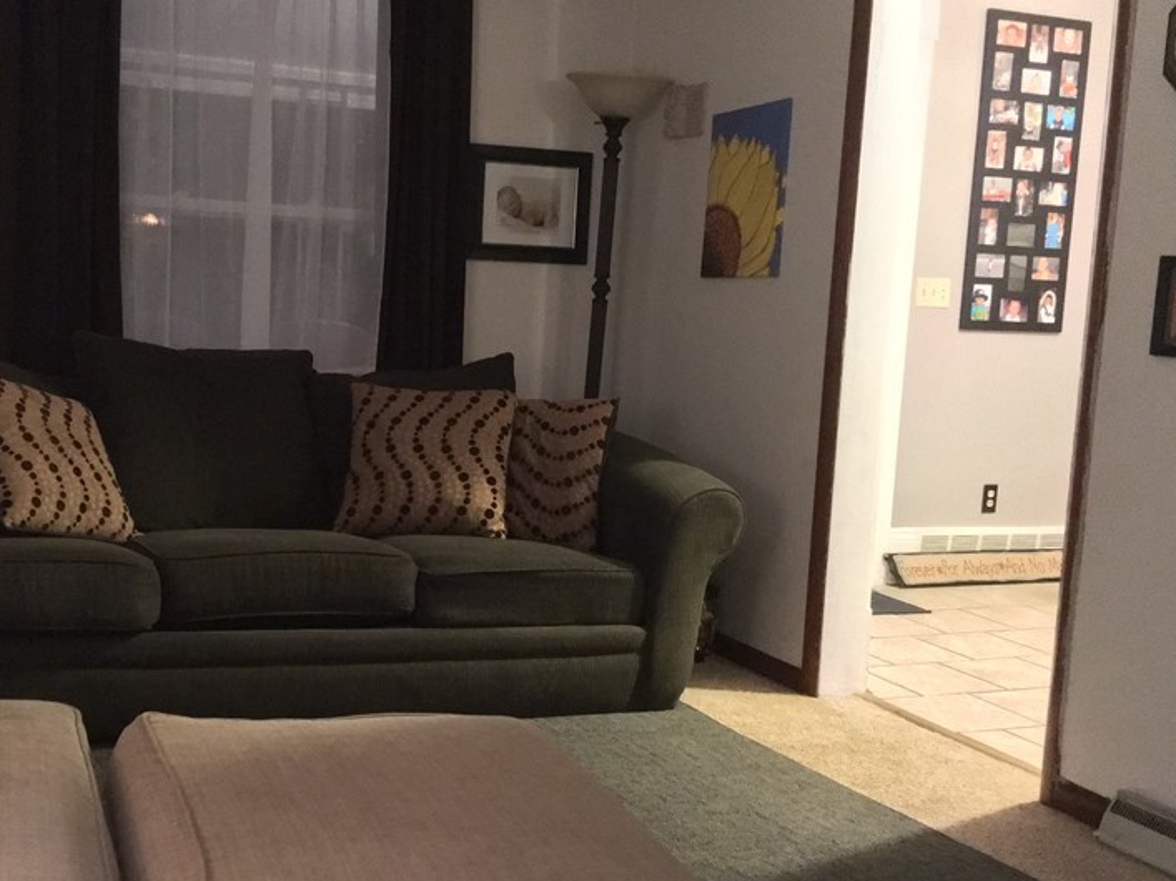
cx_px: 439
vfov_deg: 34.3
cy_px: 479
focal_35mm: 42
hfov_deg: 44.4
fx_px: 1427
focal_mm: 4.15
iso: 800
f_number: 2.2
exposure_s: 1/15
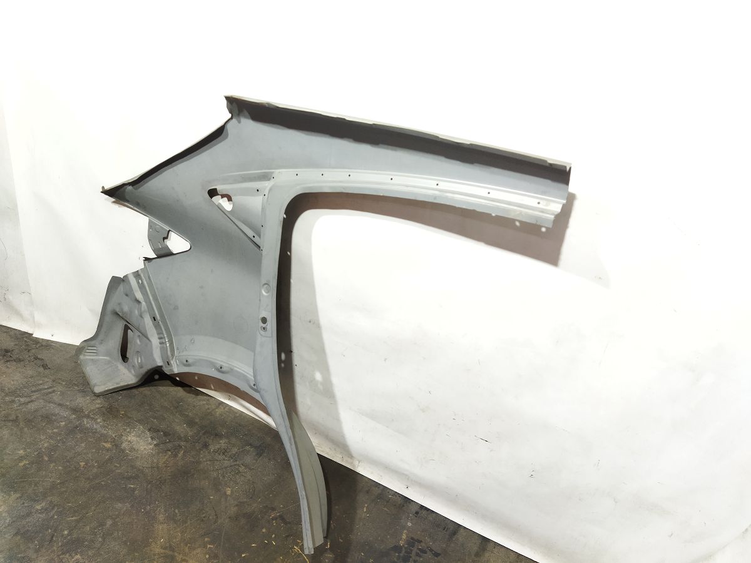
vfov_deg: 51.4
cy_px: 282
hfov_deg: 65.3
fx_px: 586
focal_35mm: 27
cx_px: 376
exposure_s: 1/50
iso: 347
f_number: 1.79
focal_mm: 4.71
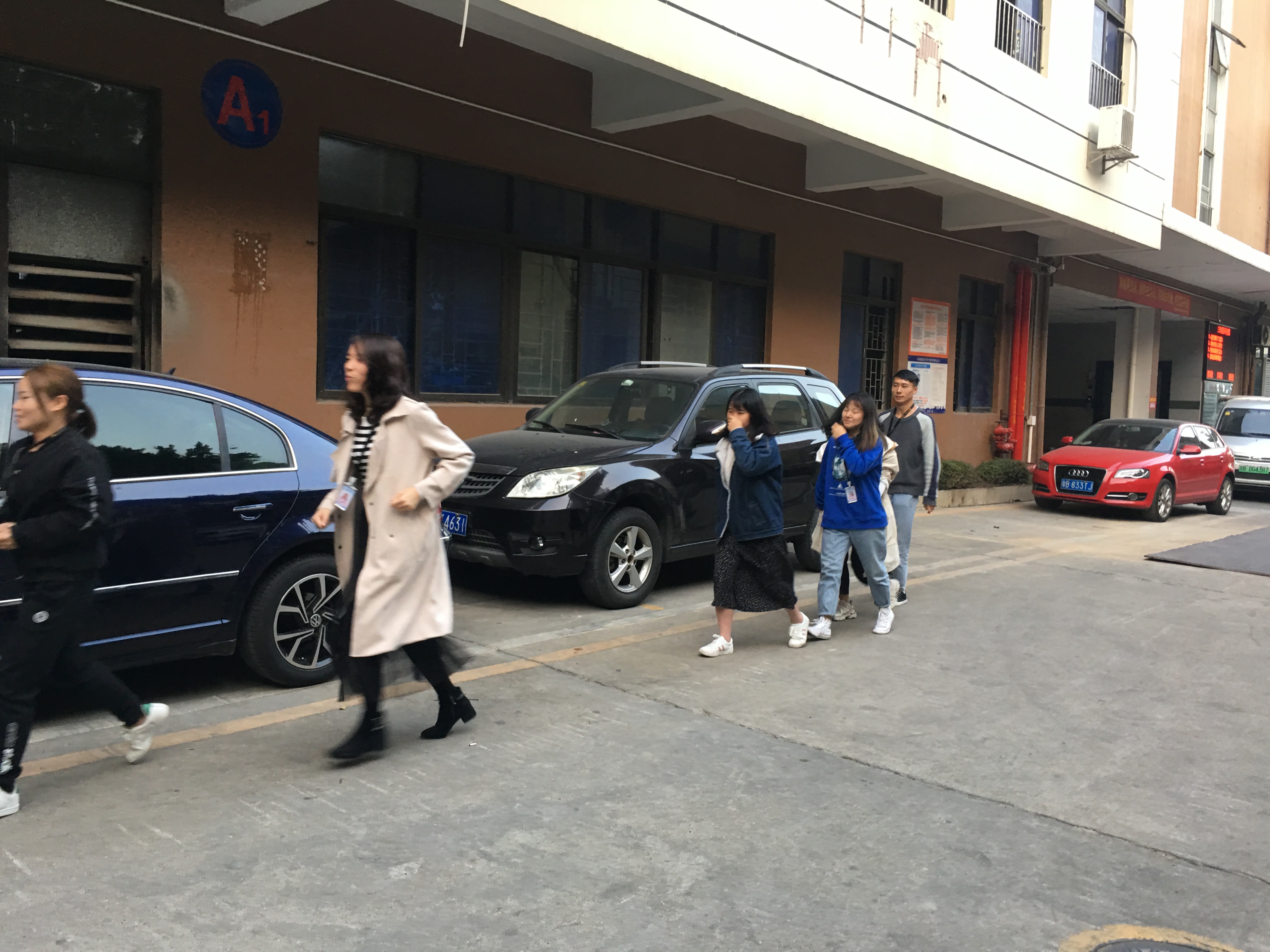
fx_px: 1064
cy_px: 476
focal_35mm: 29
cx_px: 635
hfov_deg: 61.7
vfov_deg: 48.2
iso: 40
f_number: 2.2
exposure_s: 1/30
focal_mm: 4.15
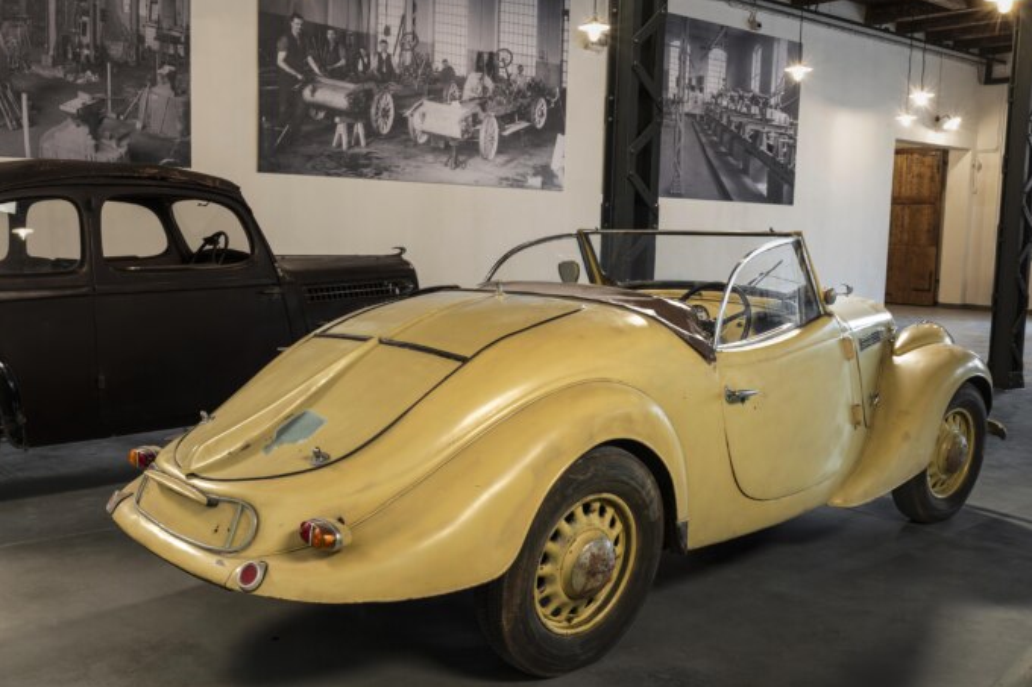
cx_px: 474
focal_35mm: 36
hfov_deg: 53.6
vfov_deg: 37.3
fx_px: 1019
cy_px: 328
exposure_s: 3
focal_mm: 31.5
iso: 100
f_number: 11
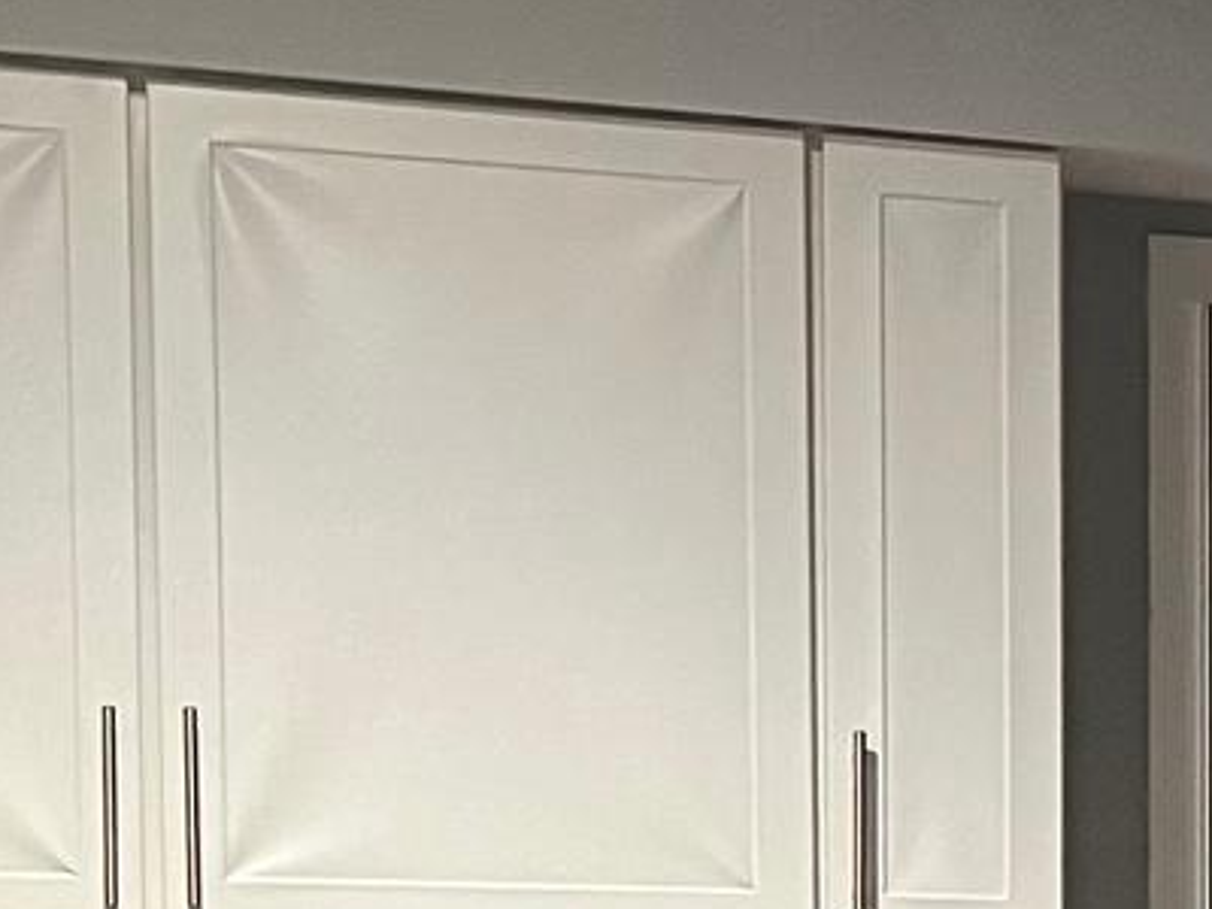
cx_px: 2118
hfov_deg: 13.4
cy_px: 1336
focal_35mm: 133
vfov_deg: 10.8
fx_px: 4657
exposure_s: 1/60
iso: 400
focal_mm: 5.7
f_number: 1.5
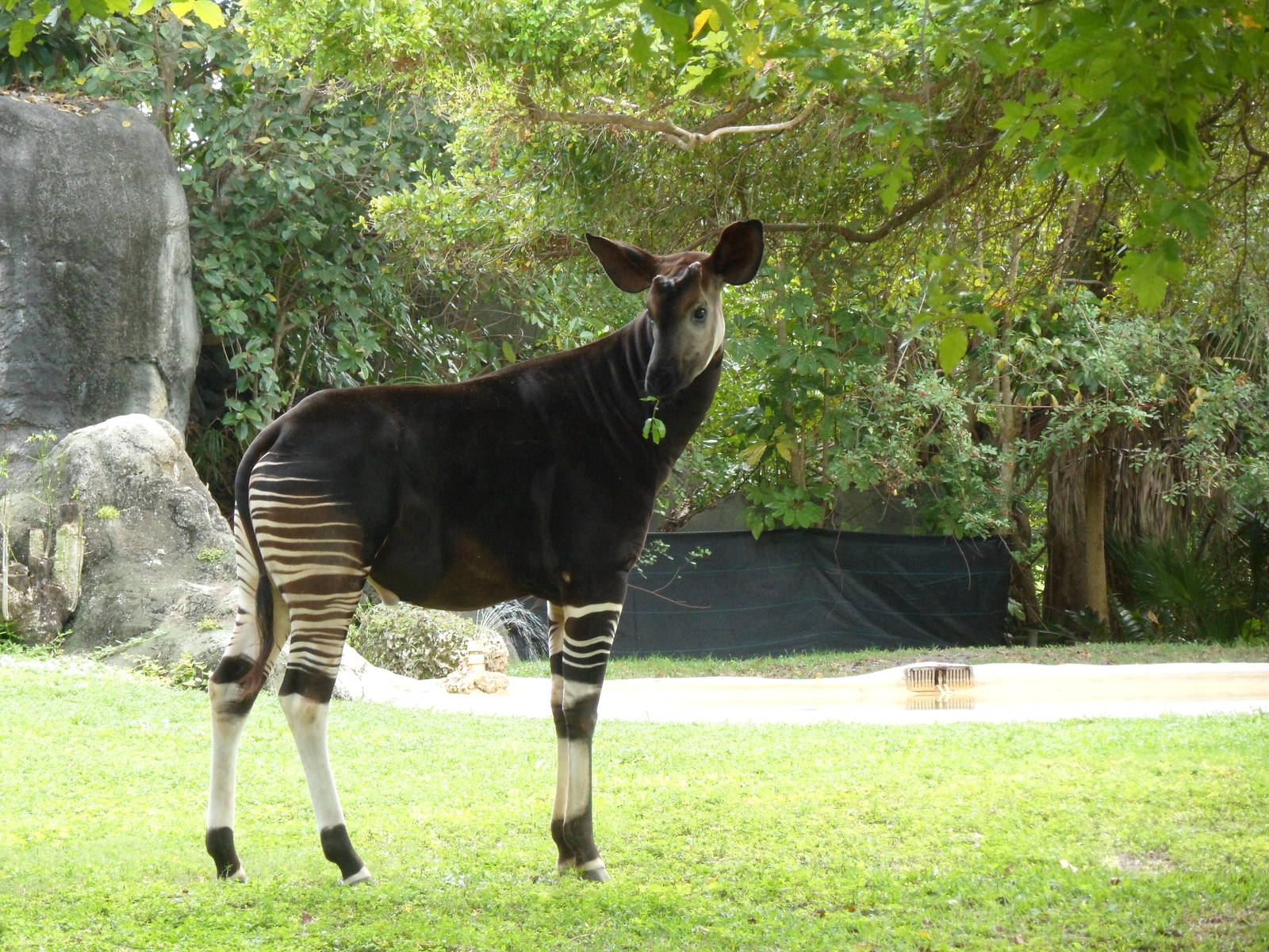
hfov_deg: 9.8
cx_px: 634
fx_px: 7369
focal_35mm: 201
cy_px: 476
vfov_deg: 7.4
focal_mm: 36.2
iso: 200
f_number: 5.6
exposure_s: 1/60
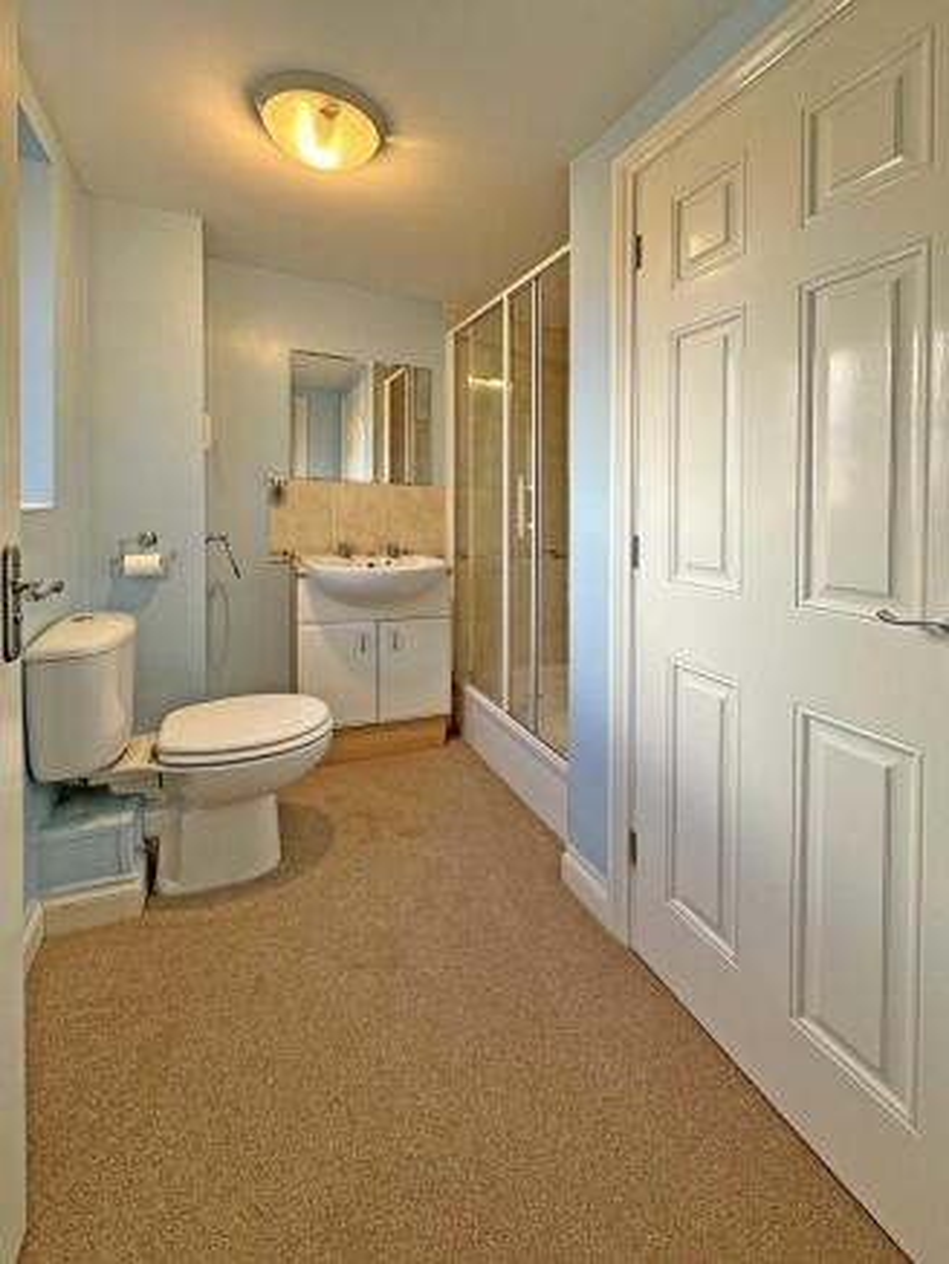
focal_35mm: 14
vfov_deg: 102.0
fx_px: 511
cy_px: 632
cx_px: 474
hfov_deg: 85.7
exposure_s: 1/99
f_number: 2.2
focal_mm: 2.22
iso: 64
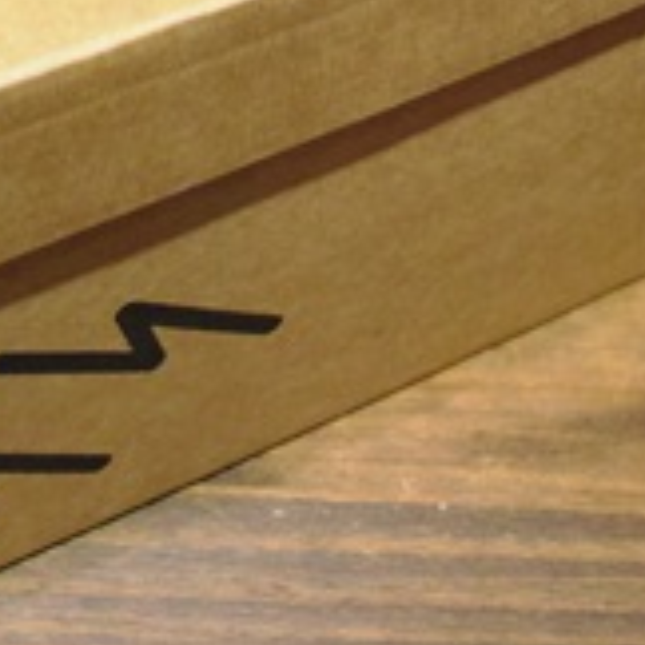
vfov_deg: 14.4
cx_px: -247
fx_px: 2439
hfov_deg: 14.3
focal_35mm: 116
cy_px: -199
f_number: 3.8
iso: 3200
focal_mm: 23
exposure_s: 1/125
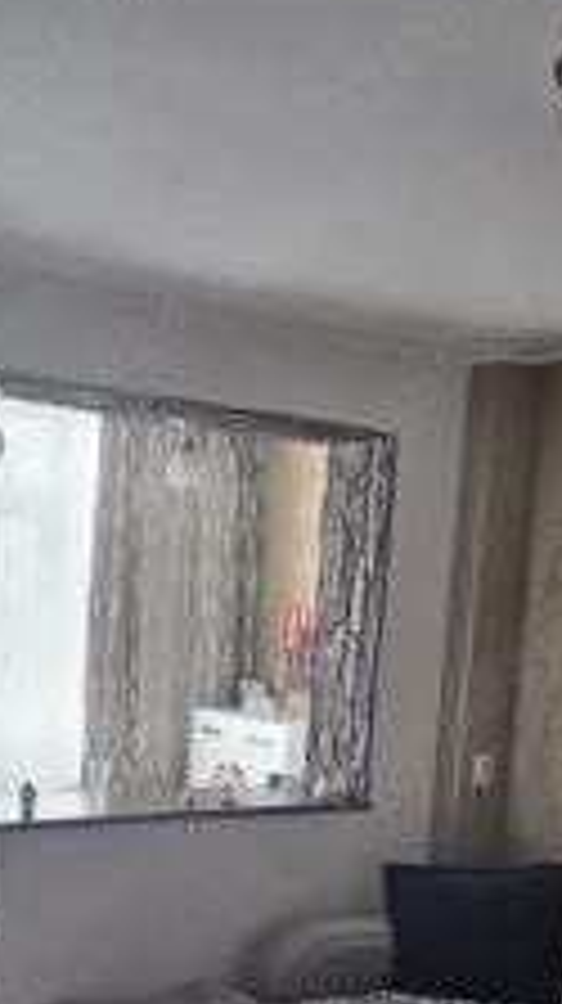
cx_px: 211
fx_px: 1195
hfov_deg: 26.4
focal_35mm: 45
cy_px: 761
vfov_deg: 43.9
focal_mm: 6.3
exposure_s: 1/101
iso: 160
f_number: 1.7
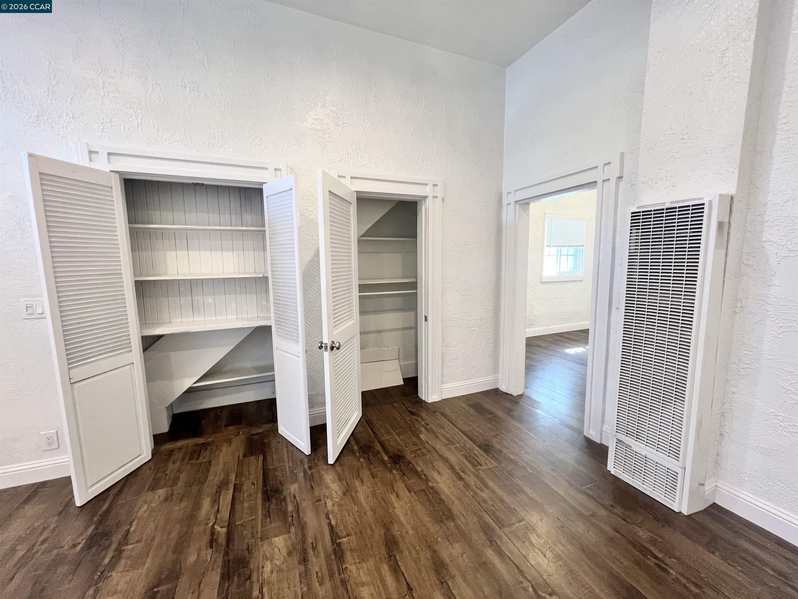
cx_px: 399
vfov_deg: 89.9
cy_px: 300
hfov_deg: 106.2
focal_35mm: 13
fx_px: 300
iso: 200
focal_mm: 1.57
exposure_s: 1/60
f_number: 1.8
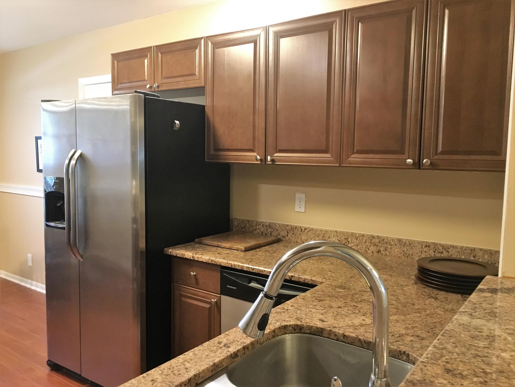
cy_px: 194
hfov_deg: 61.7
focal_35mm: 29
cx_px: 258
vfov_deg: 48.2
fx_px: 431
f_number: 2.2
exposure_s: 1/20
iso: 200
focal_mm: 4.15
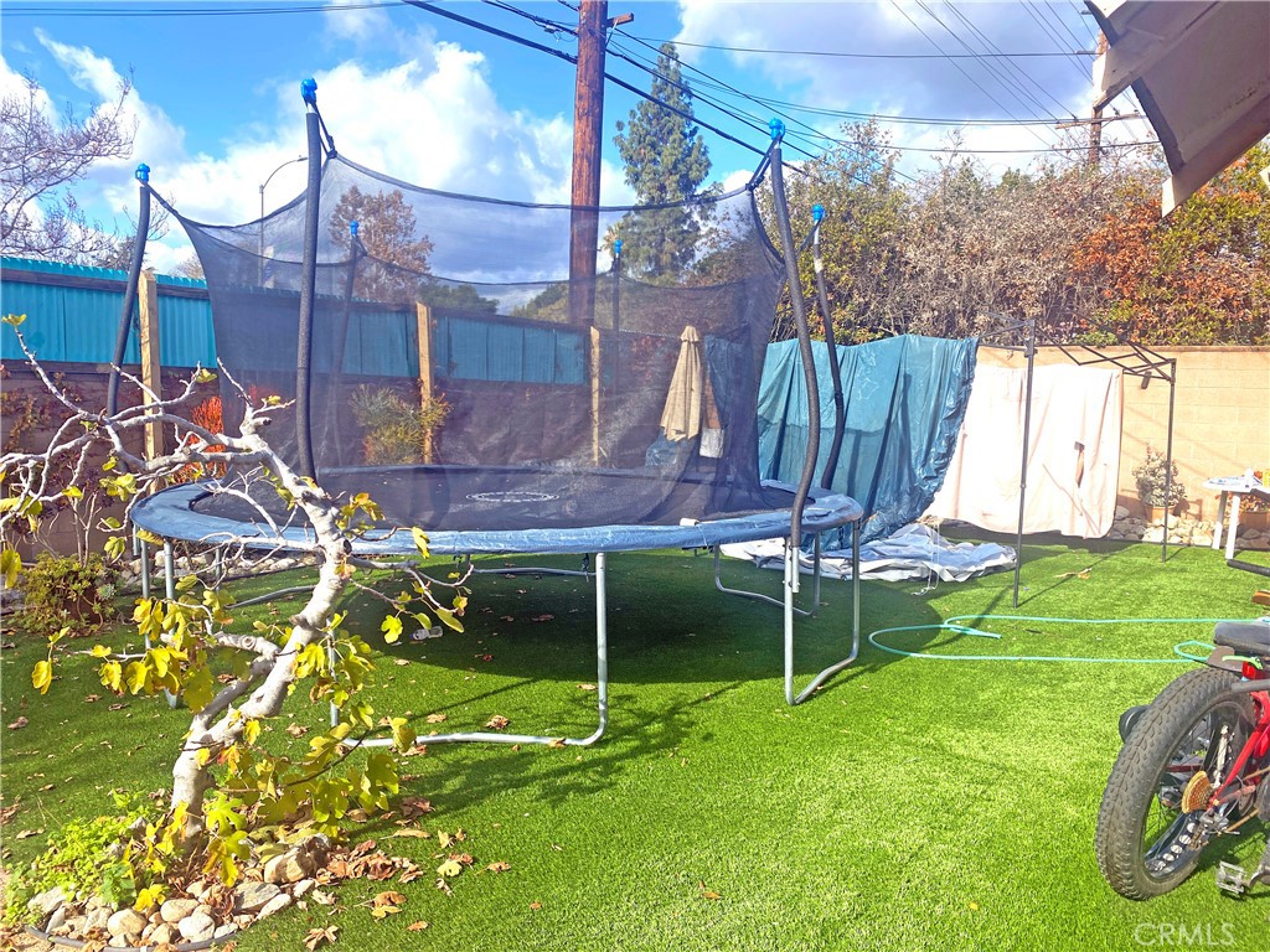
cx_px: 635
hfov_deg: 67.3
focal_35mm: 26
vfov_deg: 53.1
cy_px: 476
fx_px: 954
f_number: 1.8
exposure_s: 1/1678
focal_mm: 4.25
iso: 32
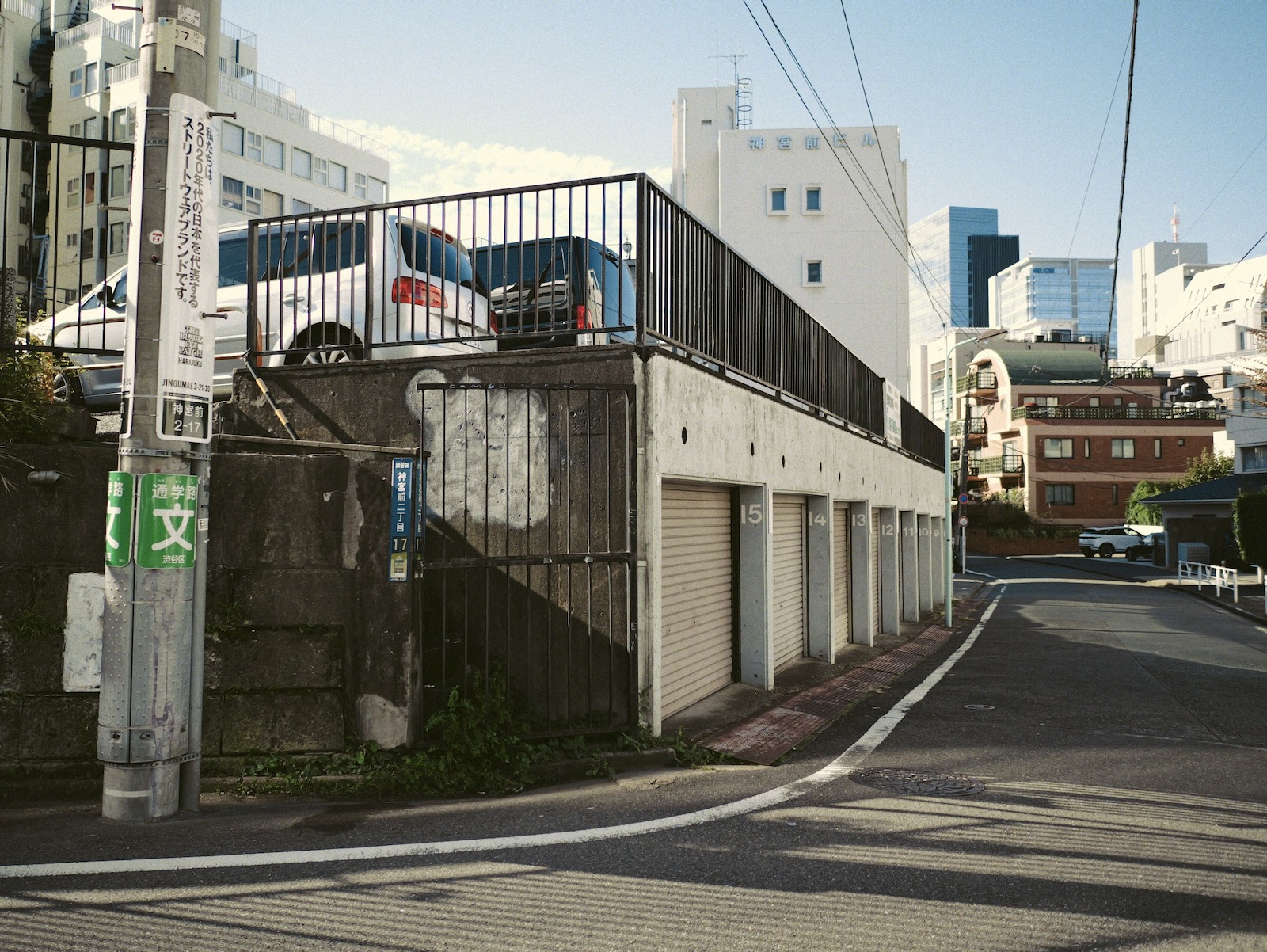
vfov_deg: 46.8
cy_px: 476
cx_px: 634
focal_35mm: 30
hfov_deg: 59.9
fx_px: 1099
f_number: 1.8
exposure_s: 1/2000
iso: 100
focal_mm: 15
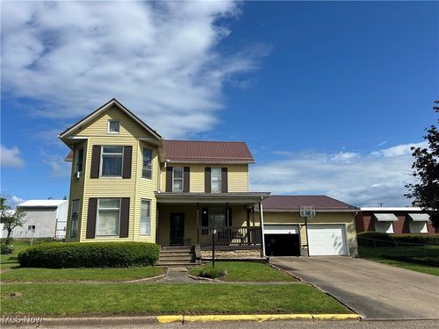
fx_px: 330
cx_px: 220
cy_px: 164
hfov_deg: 67.3
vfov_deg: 53.1
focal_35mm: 26
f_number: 1.5
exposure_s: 1/6579
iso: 50
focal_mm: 5.7
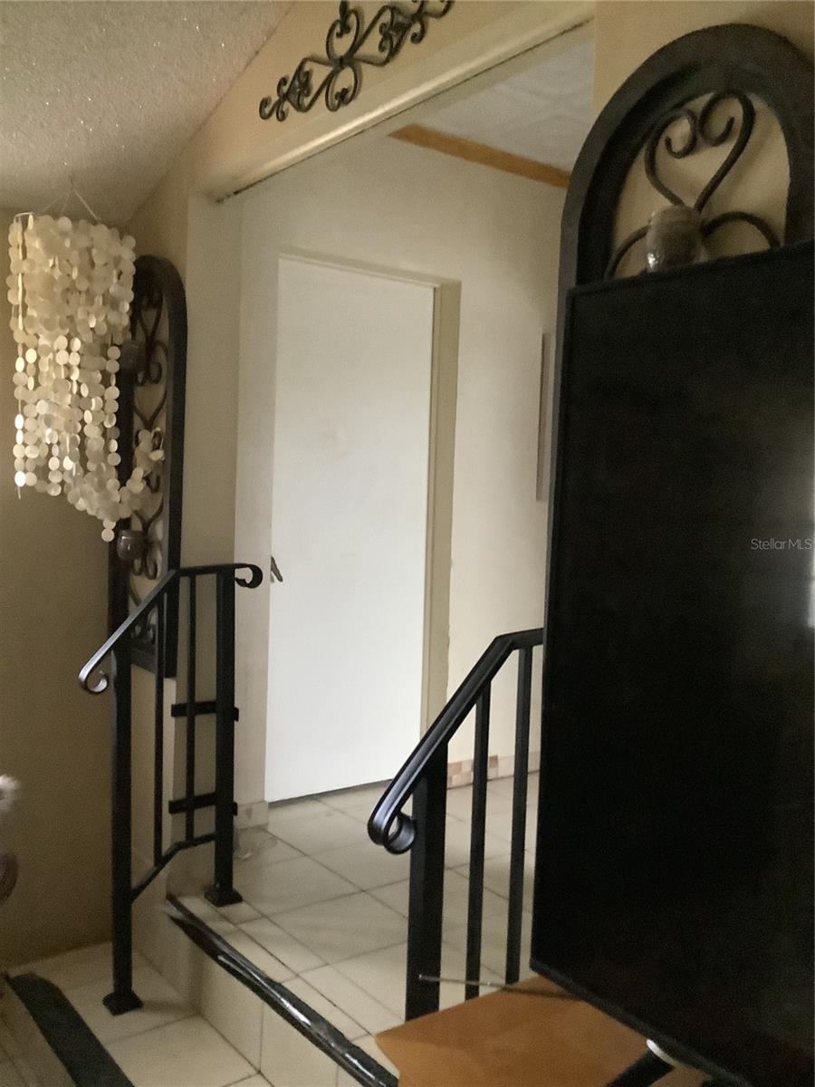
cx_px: 408
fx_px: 973
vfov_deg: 58.4
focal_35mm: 31
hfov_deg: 45.4
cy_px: 544
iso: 640
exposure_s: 1/24
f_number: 2.4
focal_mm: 3.3
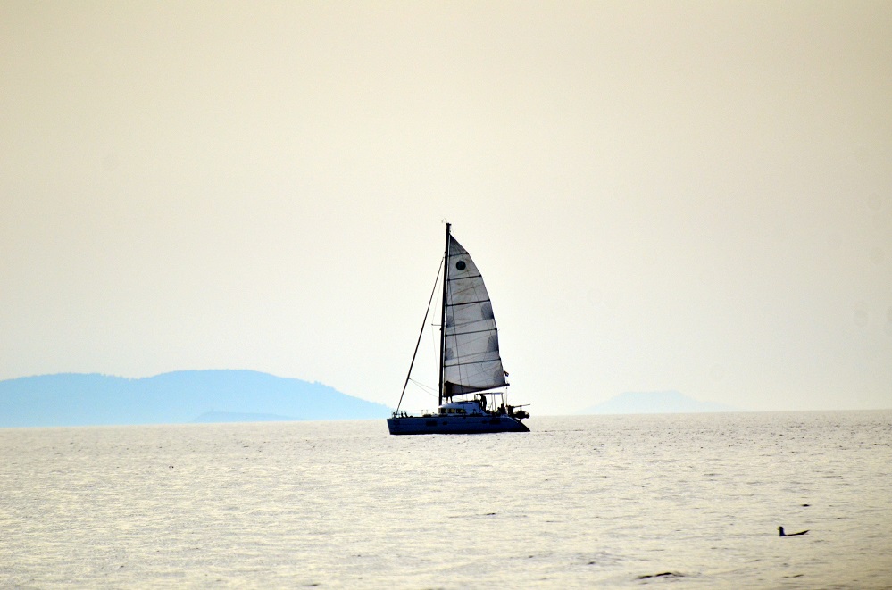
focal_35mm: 450
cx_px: 446
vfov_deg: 3.0
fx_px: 11123
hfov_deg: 4.6
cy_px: 295
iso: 800
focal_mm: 300
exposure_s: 1/6400
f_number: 5.6
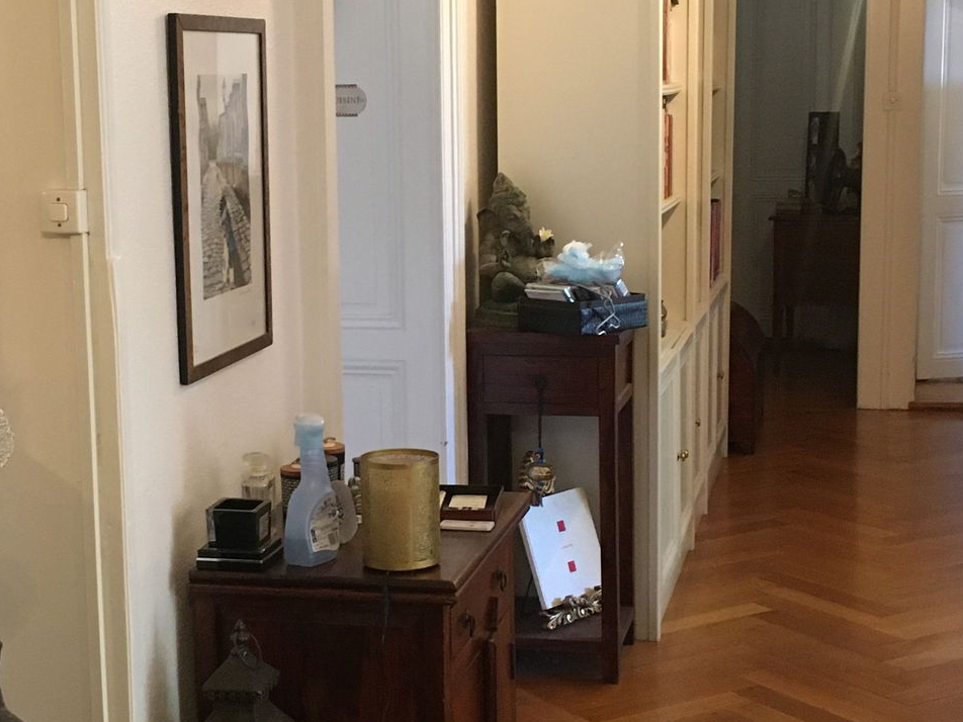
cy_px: 379
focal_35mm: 65
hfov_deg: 29.8
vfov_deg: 22.6
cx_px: 426
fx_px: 1808
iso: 200
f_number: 2.2
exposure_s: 1/25
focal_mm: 4.15
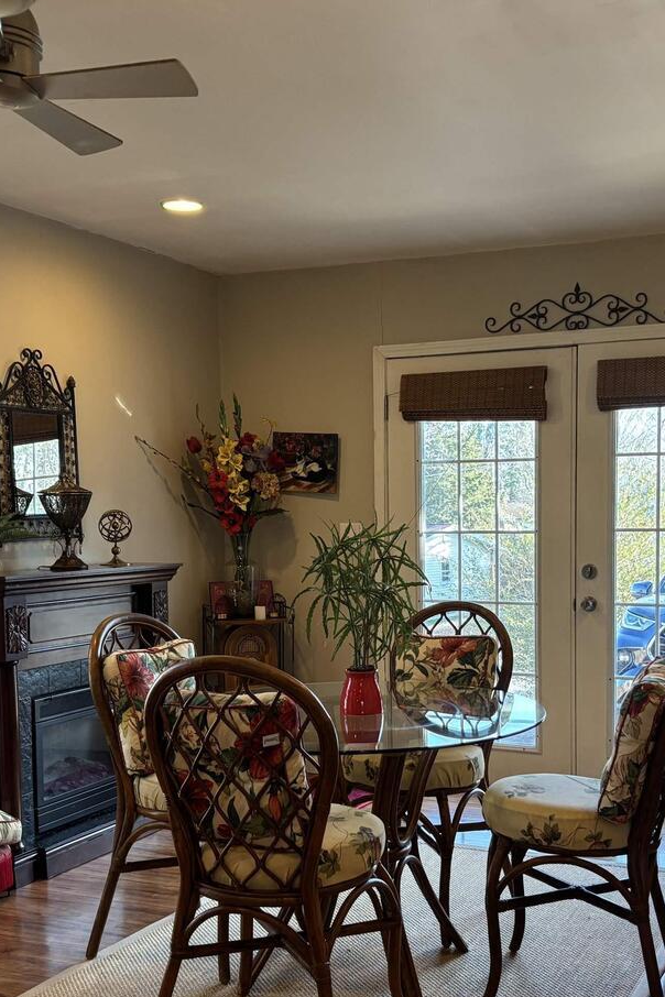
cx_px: 401
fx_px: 1191
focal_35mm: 43
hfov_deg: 31.1
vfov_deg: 45.3
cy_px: 577
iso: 125
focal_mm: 5.96
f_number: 1.6
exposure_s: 1/105
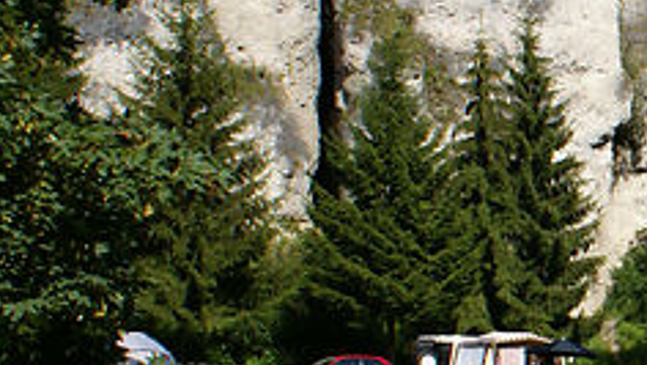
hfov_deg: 15.4
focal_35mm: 128
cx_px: 984
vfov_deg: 9.5
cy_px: 244
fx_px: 2197
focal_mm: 24
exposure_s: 1/125
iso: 100
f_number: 14
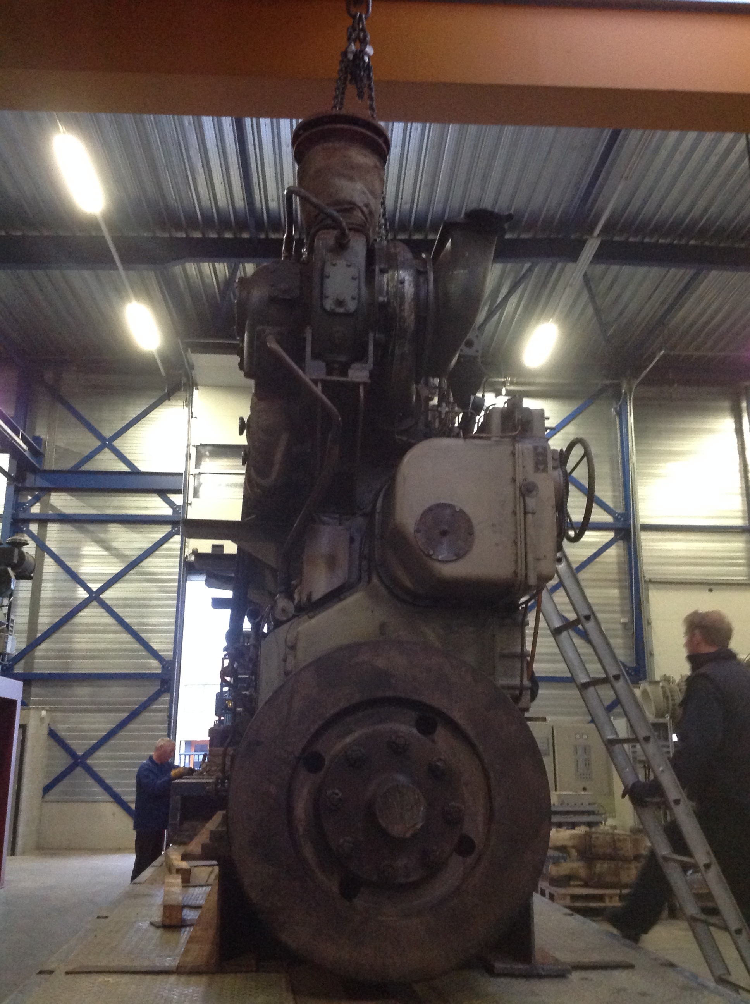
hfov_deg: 40.6
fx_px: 1014
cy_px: 502
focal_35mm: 35
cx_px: 375
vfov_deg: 52.7
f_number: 2.4
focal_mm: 4.28
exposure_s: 1/15
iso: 500
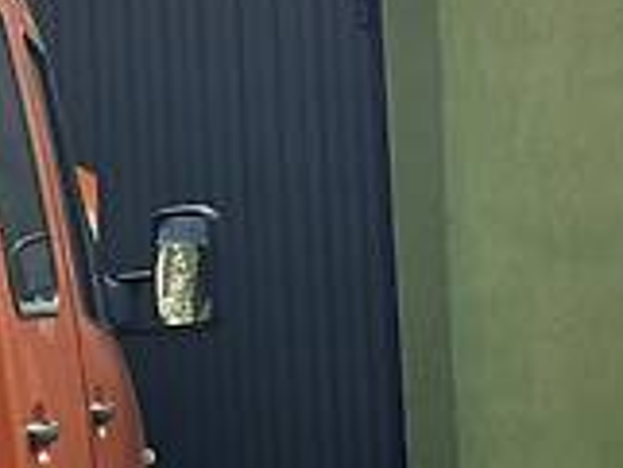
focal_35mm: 134
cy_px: 456
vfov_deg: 11.0
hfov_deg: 12.6
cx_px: -685
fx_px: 2413
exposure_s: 1/474
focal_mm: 3.6
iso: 40
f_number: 1.9
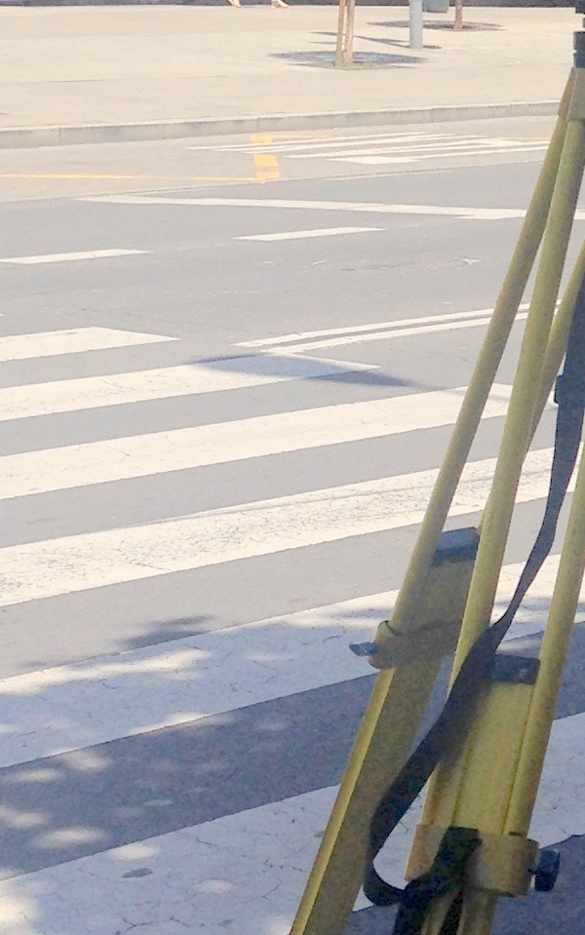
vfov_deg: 17.5
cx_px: 813
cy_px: 416
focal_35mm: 119
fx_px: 3033
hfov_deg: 10.7
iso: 50
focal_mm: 4.12
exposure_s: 1/1748
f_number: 2.4
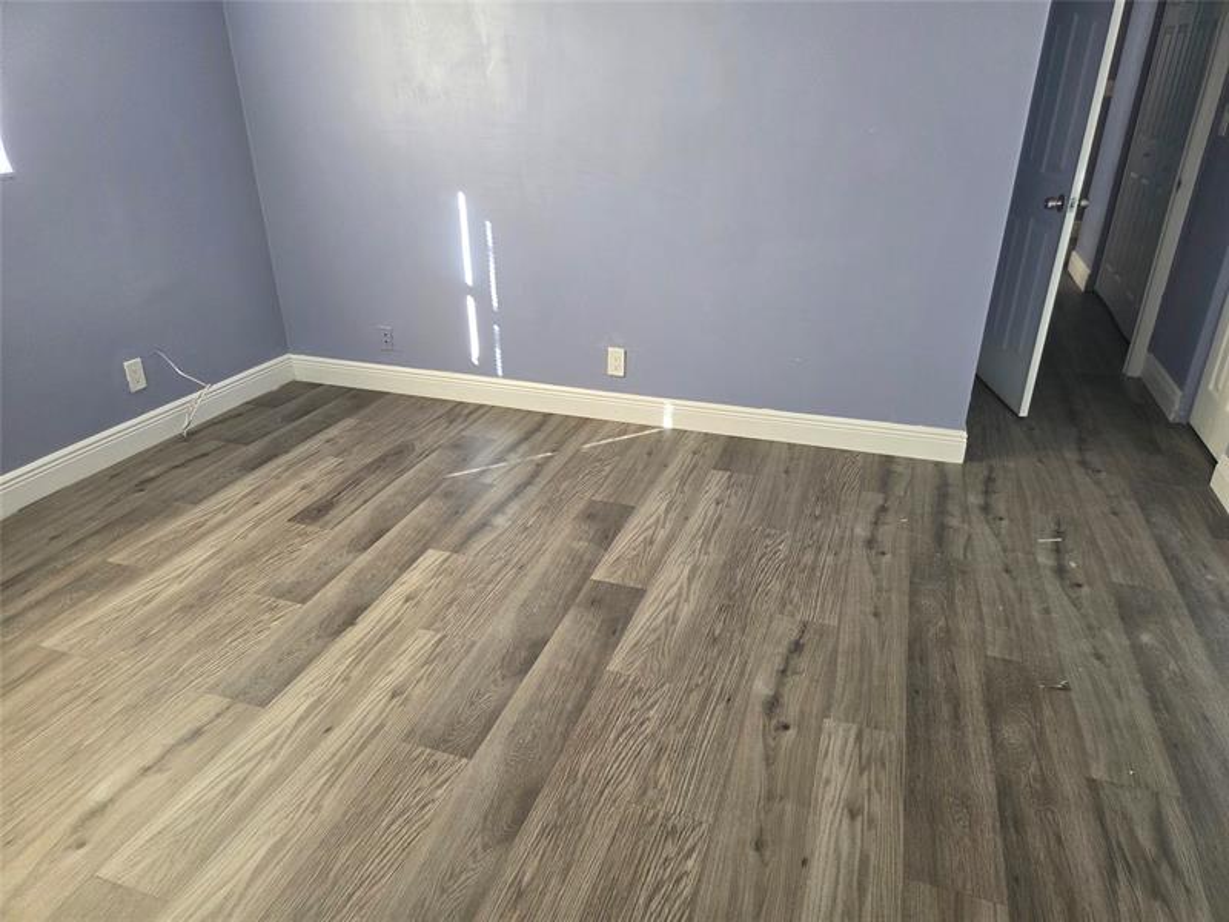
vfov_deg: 58.9
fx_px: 817
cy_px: 461
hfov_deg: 73.9
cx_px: 614
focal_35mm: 23
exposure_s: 1/120
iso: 200
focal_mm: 5.4
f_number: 1.8
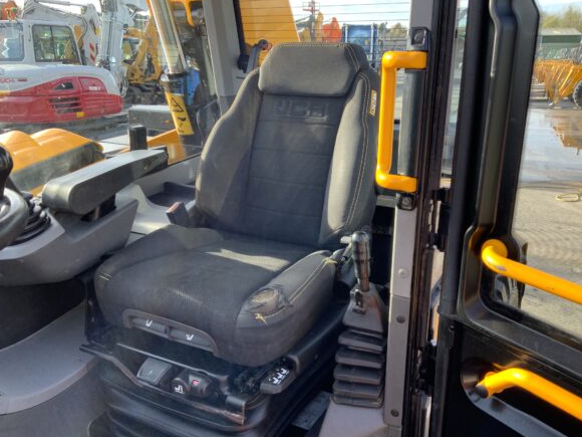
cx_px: 313
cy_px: 217
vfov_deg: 44.2
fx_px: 538
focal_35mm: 32
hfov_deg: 56.8
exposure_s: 1/124
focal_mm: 3
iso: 16
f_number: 1.8
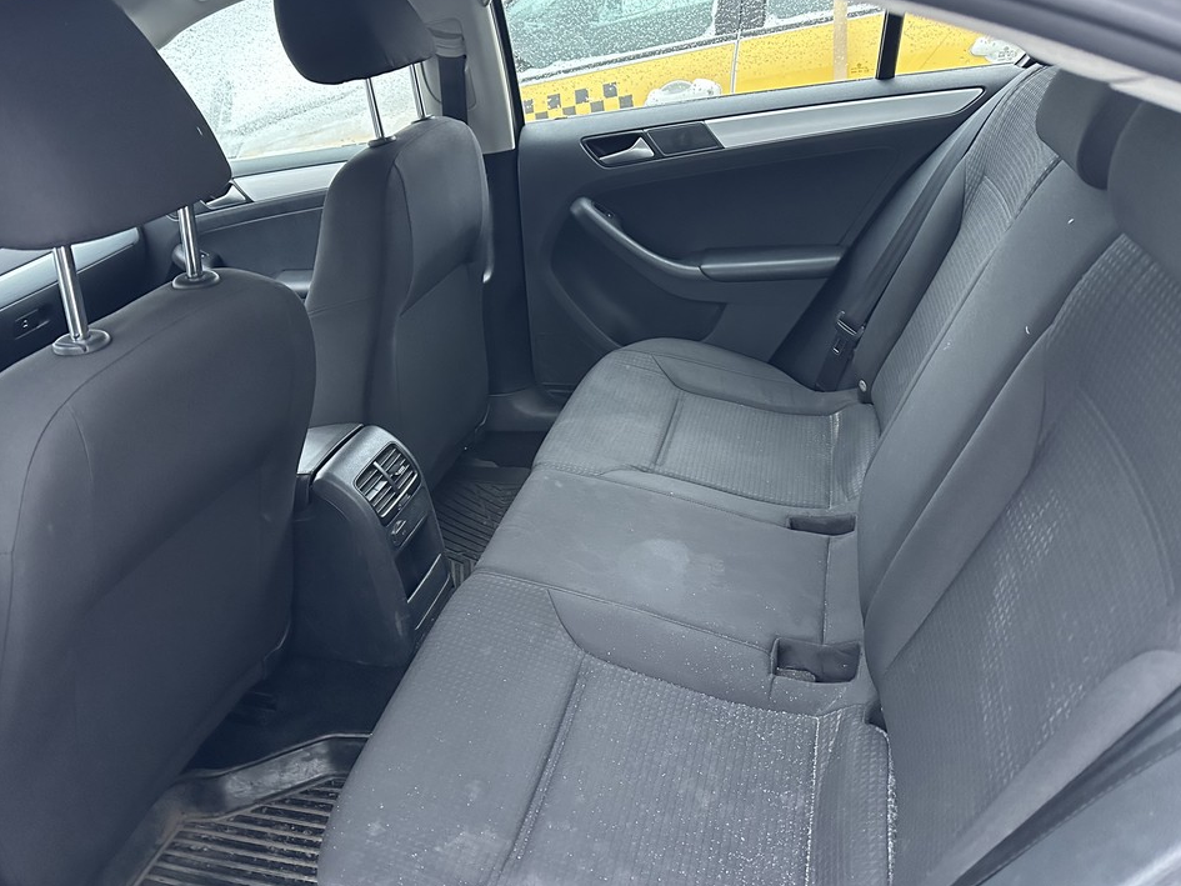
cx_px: 575
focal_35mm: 26
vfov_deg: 53.0
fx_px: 887
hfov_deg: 67.3
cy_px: 411
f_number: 1.78
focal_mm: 6.86
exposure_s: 1/43
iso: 1000
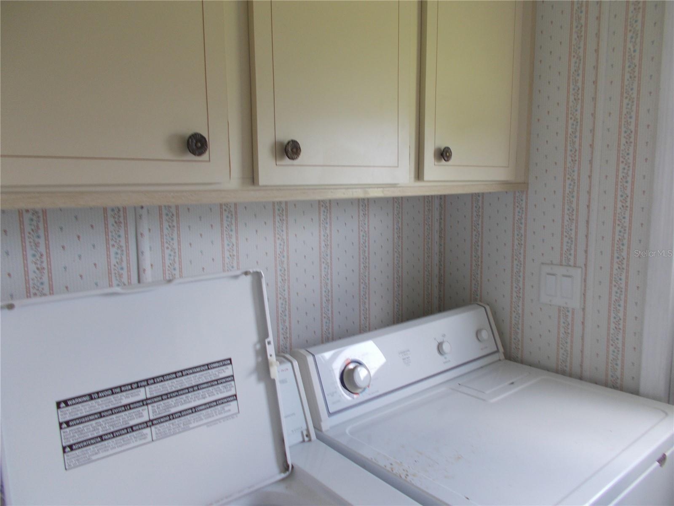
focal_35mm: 26
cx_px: 337
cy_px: 253
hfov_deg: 67.3
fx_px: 506
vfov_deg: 53.1
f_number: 3.2
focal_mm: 4.6
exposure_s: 1/25
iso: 80
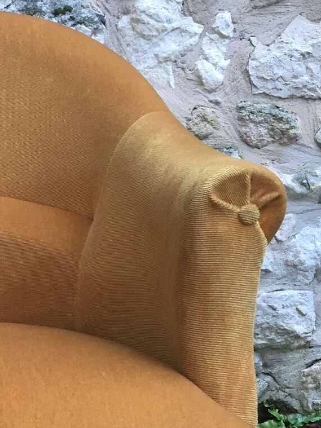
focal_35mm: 77
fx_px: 952
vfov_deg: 25.2
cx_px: -52
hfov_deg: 18.3
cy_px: 276
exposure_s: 1/33
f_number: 2.2
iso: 50
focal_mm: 4.15
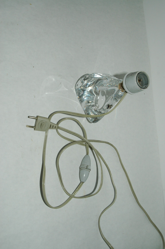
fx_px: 289
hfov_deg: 31.8
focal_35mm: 42
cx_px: 82
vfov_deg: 46.4
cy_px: 124
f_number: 7.1
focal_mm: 28
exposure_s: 1/125
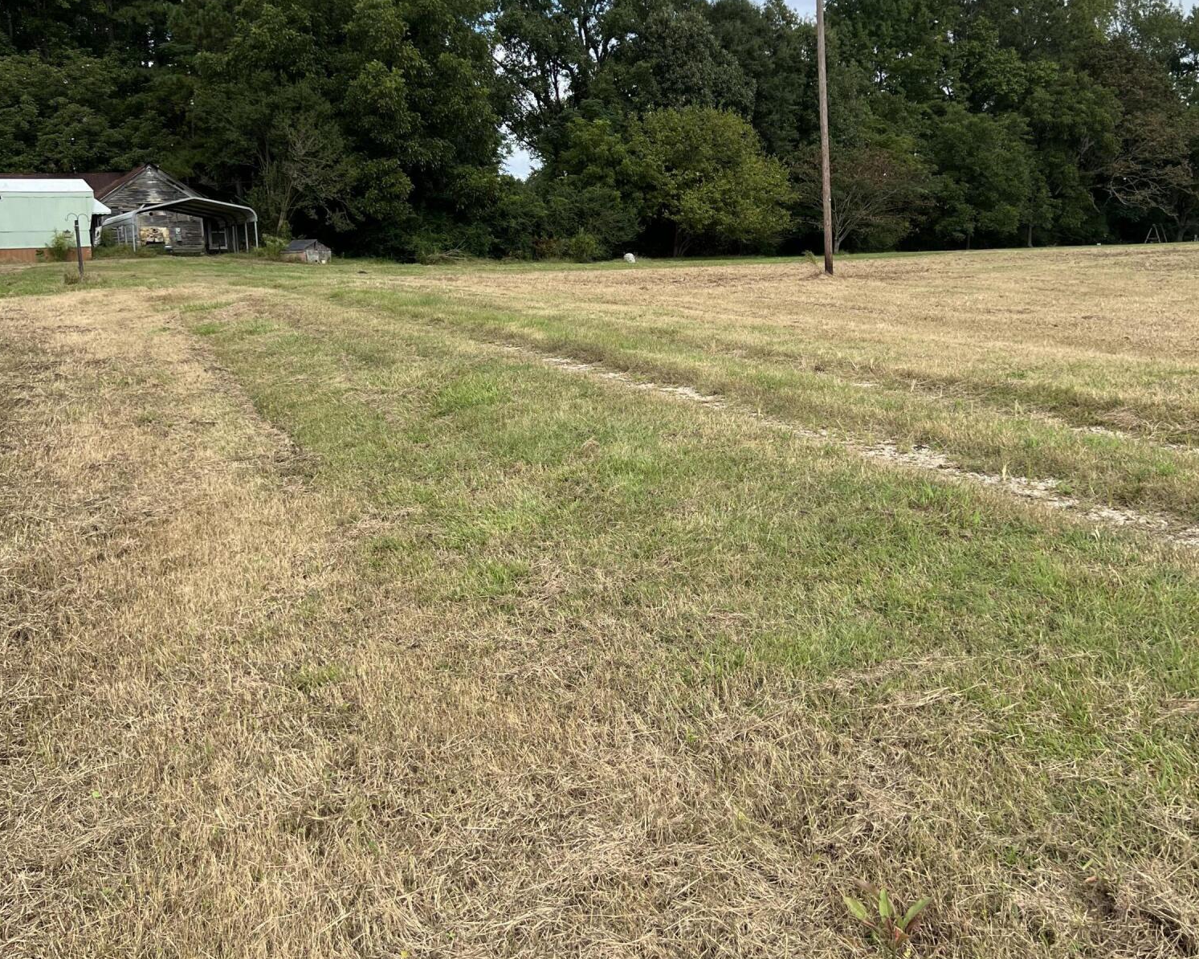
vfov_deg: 43.0
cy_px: 363
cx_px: 598
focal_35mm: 34
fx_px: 1206
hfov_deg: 52.9
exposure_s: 1/2045
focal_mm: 5.7
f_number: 1.5
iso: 50
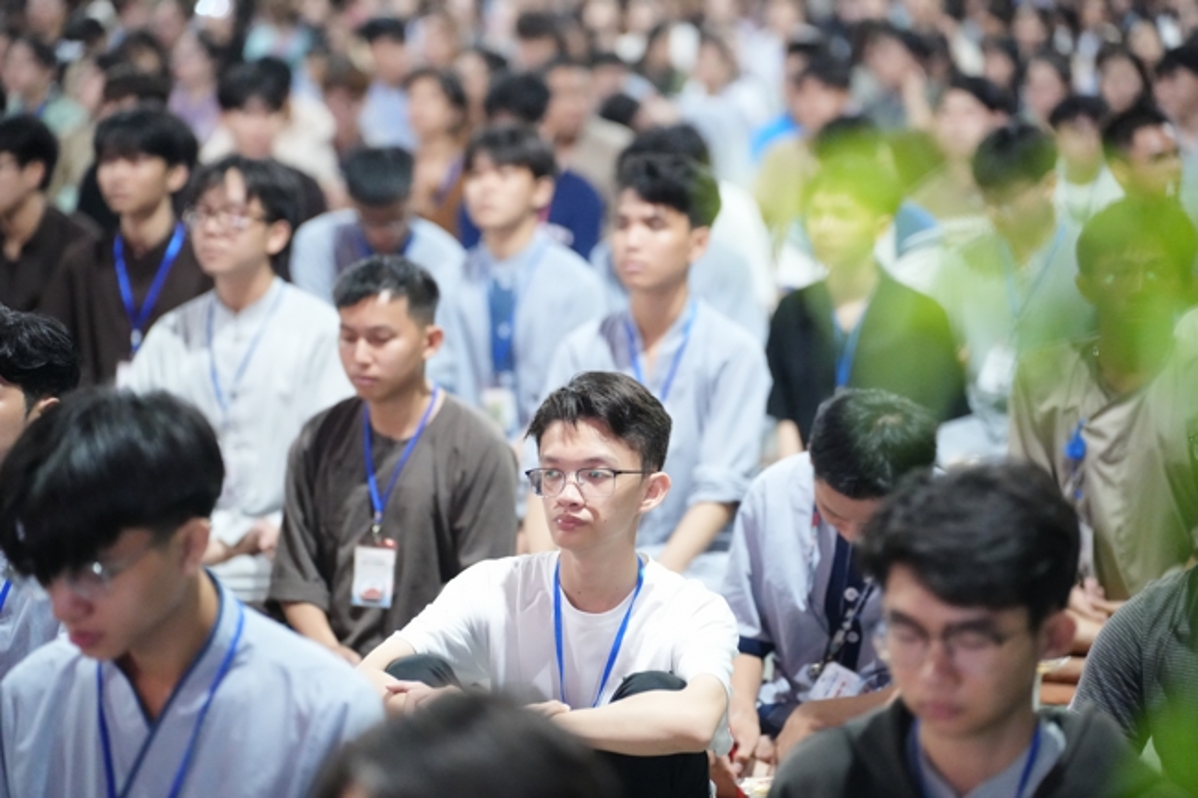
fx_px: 4291
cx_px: 599
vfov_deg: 10.6
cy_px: 399
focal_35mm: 129
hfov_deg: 15.9
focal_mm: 129
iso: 12800
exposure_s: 1/100
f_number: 2.8
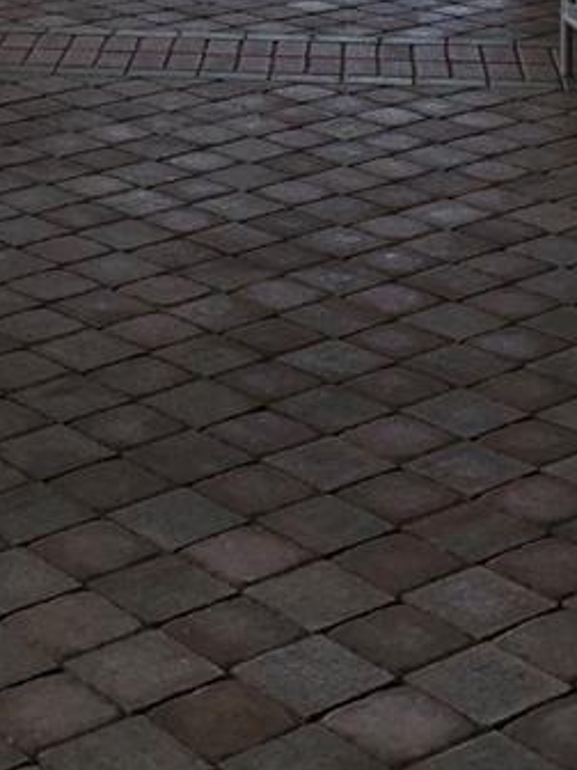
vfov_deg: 18.2
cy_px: -254
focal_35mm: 100
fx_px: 2222
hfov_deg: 14.8
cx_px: 179
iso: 20
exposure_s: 1/674
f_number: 1.8
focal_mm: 3.99
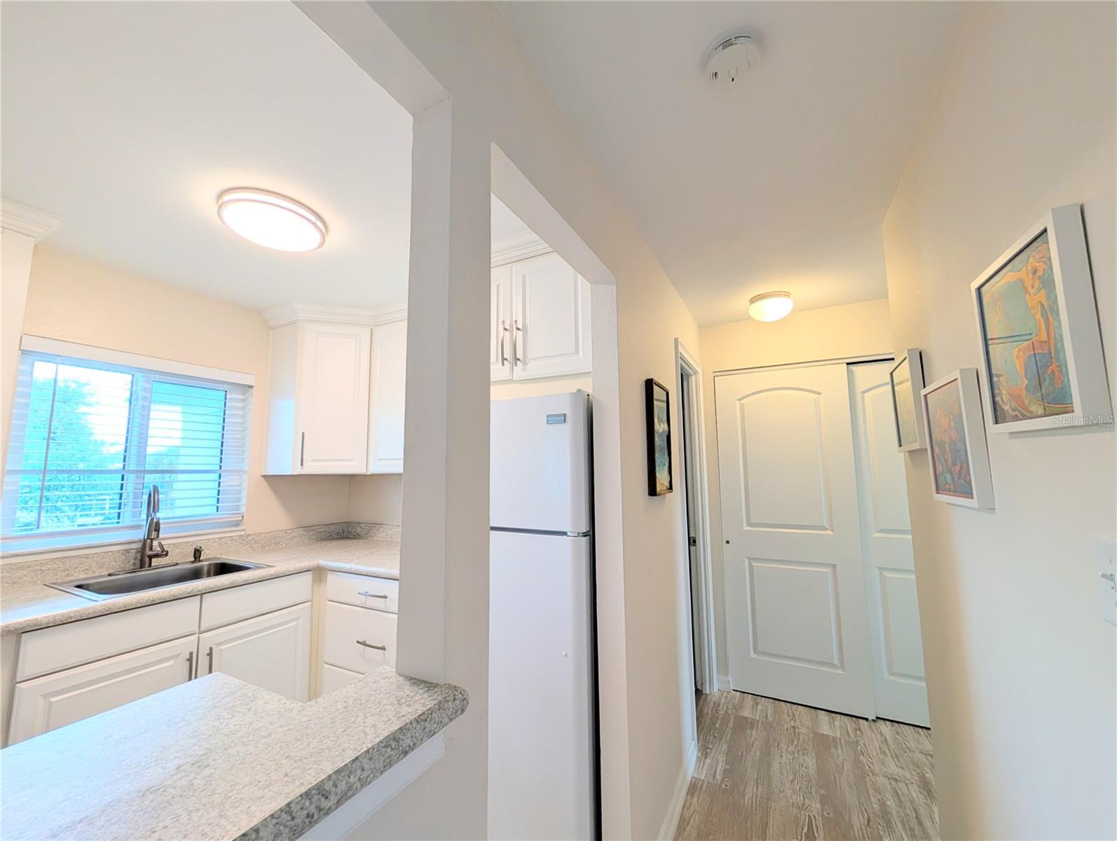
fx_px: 388
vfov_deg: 94.6
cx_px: 558
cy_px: 420
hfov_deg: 110.5
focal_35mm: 12
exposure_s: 1/145
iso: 64
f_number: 1.7
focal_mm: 2.02
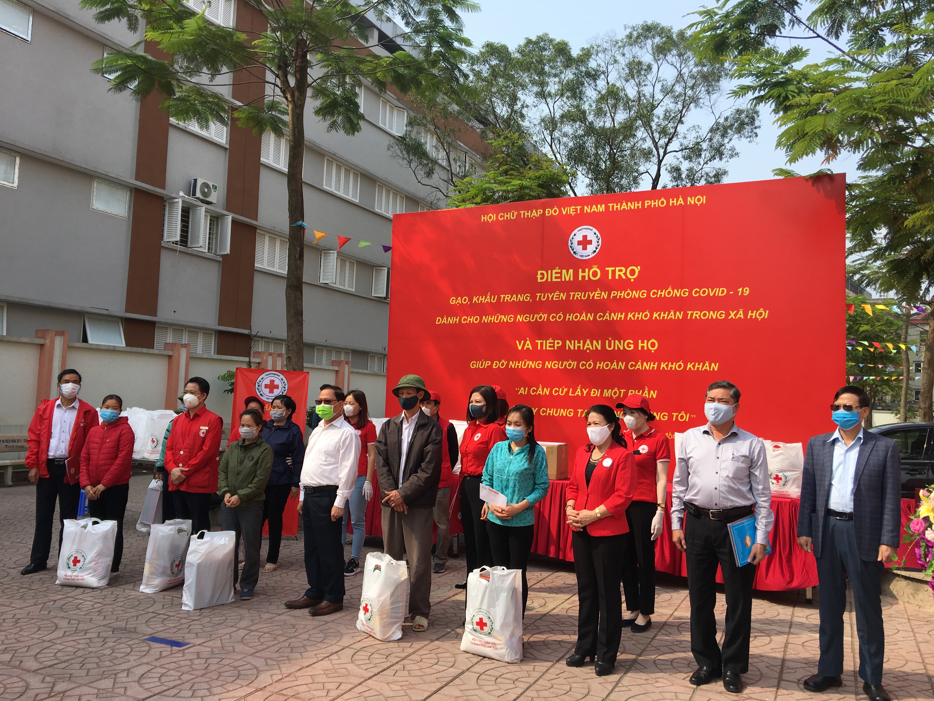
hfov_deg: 61.7
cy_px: 350
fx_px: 782
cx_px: 467
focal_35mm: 29
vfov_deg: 48.2
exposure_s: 1/974
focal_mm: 4.15
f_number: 2.2
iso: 25
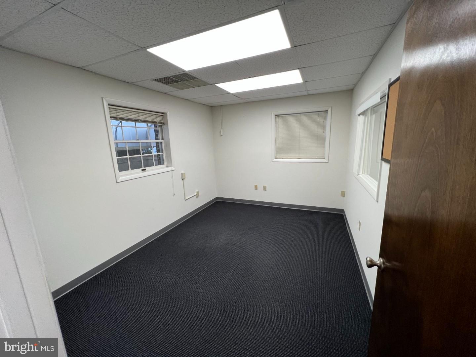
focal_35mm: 13
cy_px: 178
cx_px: 238
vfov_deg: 89.9
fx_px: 179
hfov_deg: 106.2
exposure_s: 1/120
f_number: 1.8
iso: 160
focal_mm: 1.57
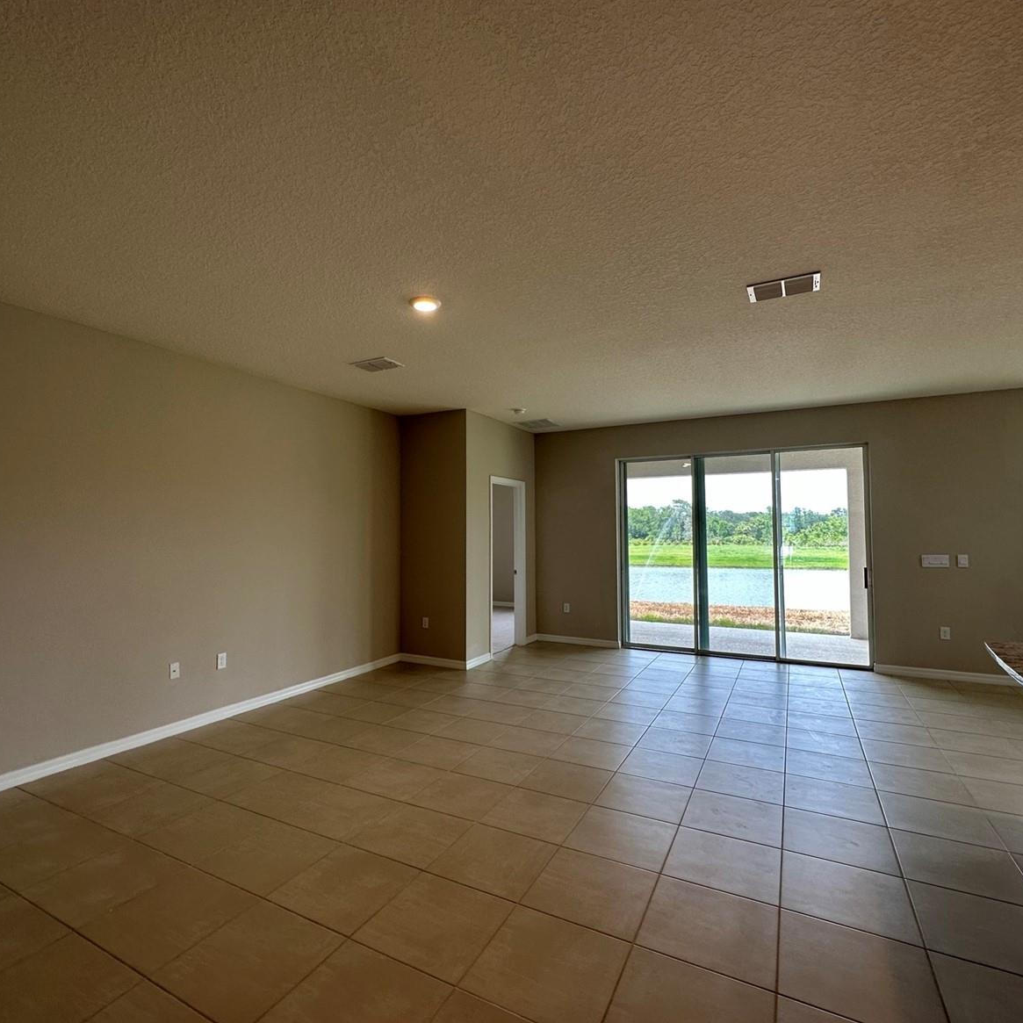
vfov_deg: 84.0
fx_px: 568
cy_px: 510
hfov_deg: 83.9
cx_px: 494
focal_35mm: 17
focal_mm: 2.22
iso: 64
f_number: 2.2
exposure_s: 1/120
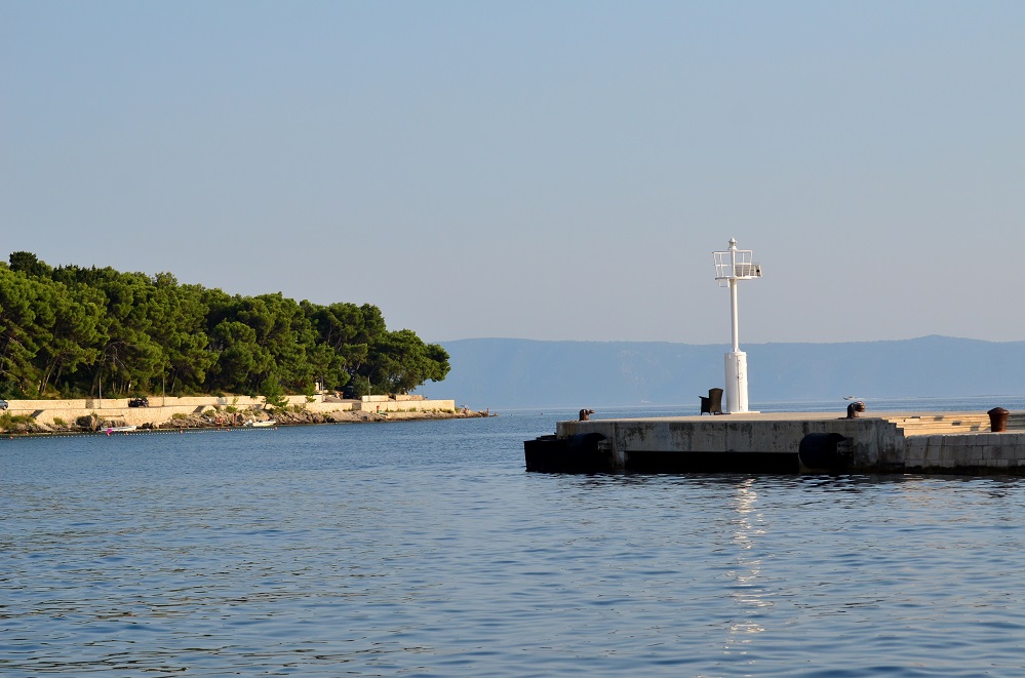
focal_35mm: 105
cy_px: 339
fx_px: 2982
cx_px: 512
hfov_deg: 19.5
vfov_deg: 13.0
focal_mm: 70
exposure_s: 1/2000
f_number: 5.6
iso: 400
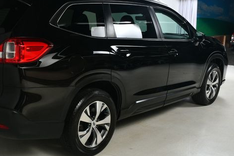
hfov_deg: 42.2
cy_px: 74
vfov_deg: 29.2
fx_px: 299
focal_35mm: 46
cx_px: 80
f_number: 11
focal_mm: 23
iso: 100
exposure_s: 1/160
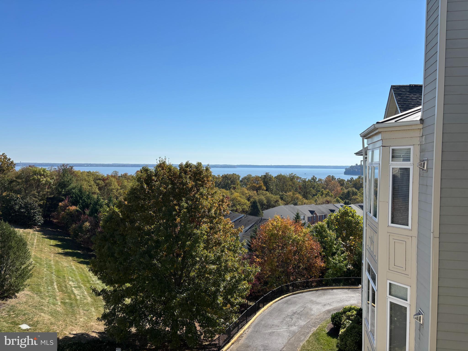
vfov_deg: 53.1
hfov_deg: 67.3
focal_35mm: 26
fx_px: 352
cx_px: 234
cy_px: 176
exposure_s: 1/5348
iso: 50
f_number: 1.6
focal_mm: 5.96
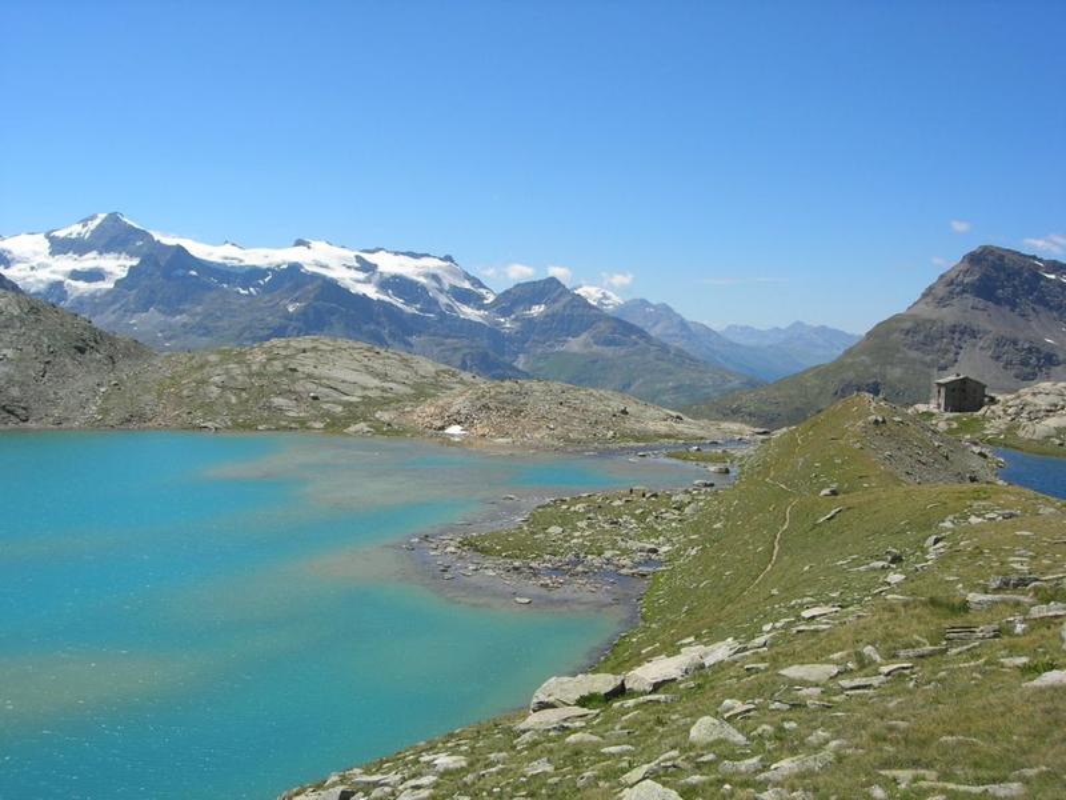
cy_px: 400
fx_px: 1170
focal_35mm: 38
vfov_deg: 37.7
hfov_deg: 49.0
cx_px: 533
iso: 64
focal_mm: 7.8
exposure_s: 1/585
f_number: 4.8
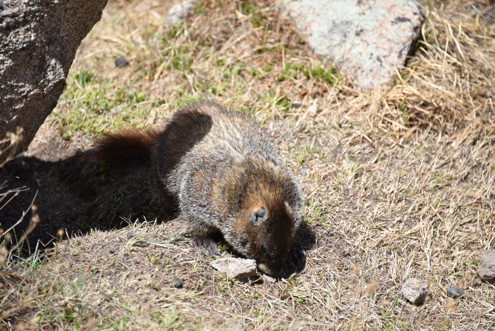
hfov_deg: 6.9
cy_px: 166
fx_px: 4126
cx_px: 248
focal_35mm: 300
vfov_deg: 4.6
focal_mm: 300
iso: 200
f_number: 5.6
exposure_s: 1/640
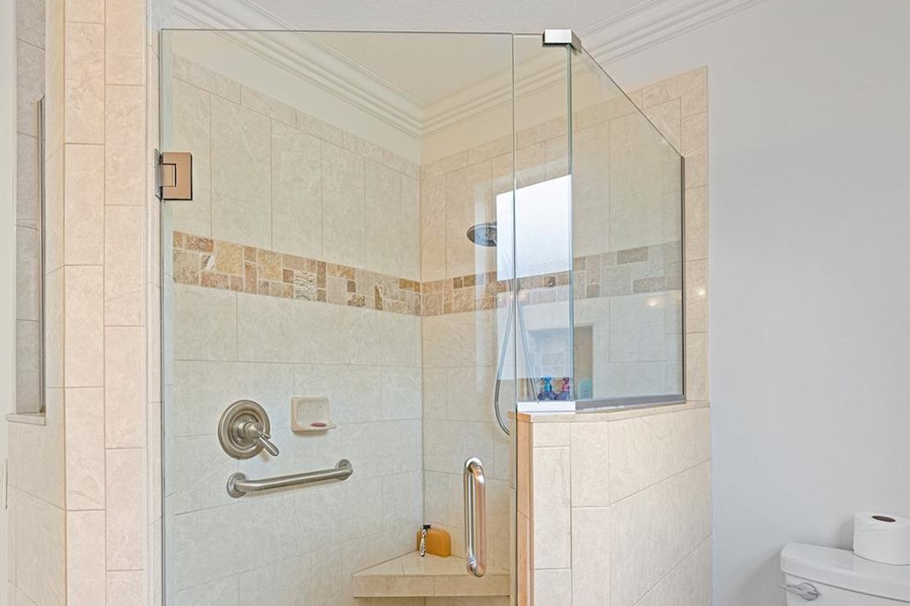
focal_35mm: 22
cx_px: 367
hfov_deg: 77.8
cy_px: 383
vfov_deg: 56.4
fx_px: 556
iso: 500
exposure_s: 1/4
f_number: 8
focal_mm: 14
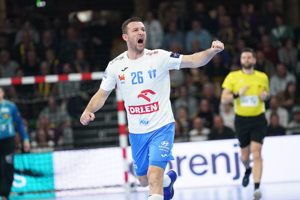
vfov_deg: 4.6
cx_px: 150
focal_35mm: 300
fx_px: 2500
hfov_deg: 6.9
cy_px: 100
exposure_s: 1/1000
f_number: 2.8
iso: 2500
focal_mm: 200
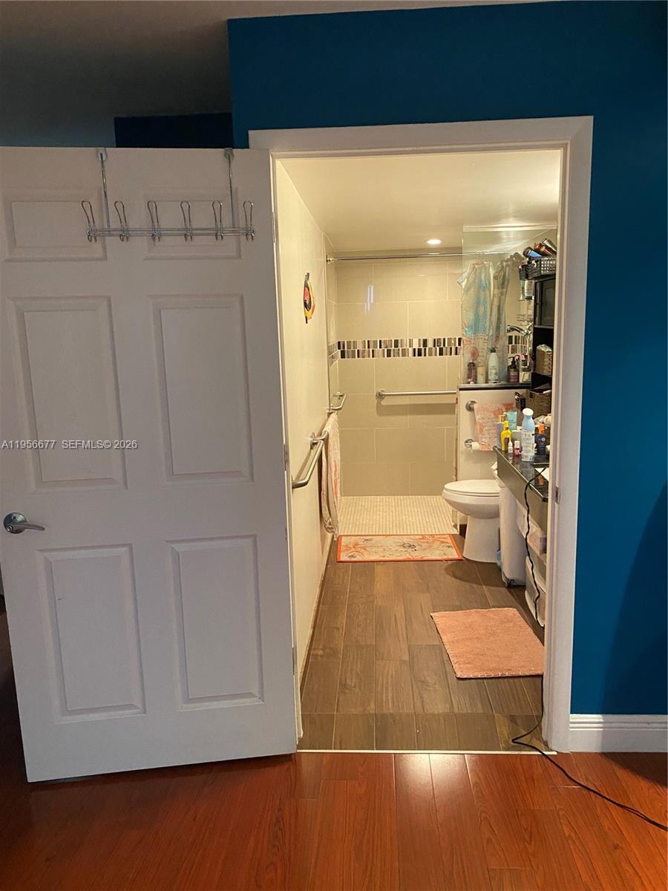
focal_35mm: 26
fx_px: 669
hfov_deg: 53.1
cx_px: 334
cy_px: 446
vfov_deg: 67.3
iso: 500
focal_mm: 4.25
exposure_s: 1/60
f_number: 1.8
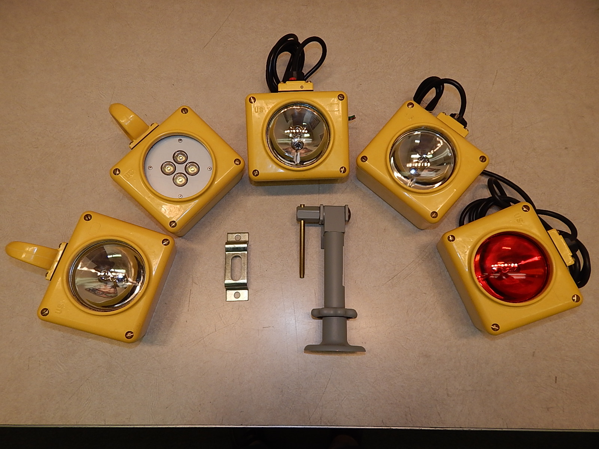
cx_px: 300
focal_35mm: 23
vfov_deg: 58.9
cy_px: 224
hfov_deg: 73.9
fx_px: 398
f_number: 3
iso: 125
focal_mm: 4
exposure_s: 1/160
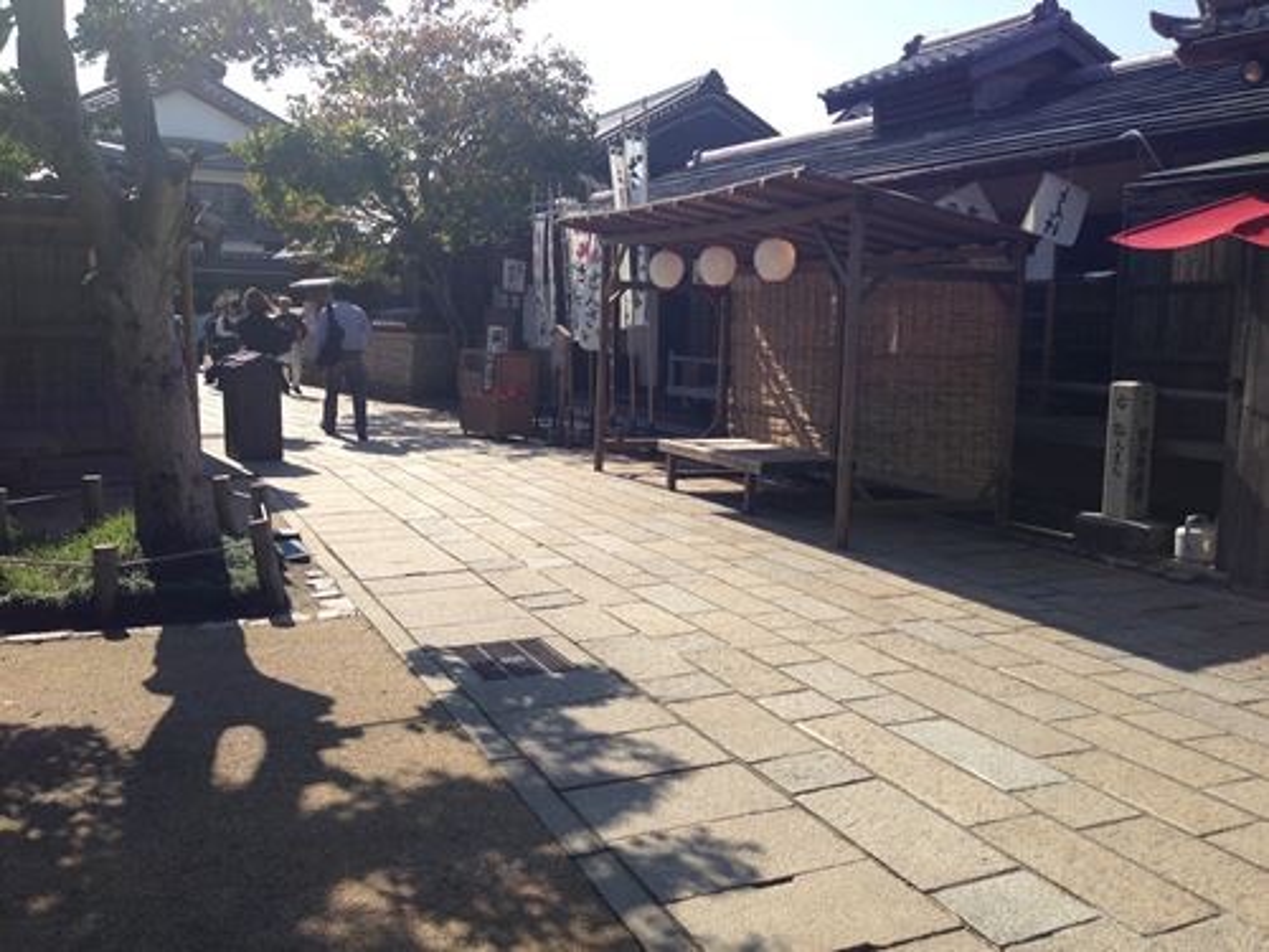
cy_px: 476
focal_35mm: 33
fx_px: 1210
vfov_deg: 42.9
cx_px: 634
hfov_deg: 55.4
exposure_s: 1/1808
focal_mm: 4.12
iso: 50
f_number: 2.4
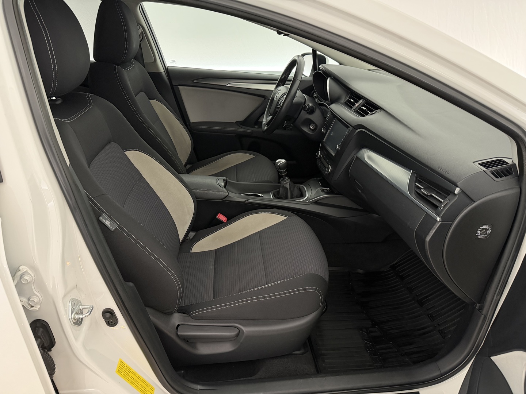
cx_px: 263
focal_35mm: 24
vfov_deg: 56.8
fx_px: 365
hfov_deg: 71.6
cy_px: 197
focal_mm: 6.76
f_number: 1.78
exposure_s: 1/50
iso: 800
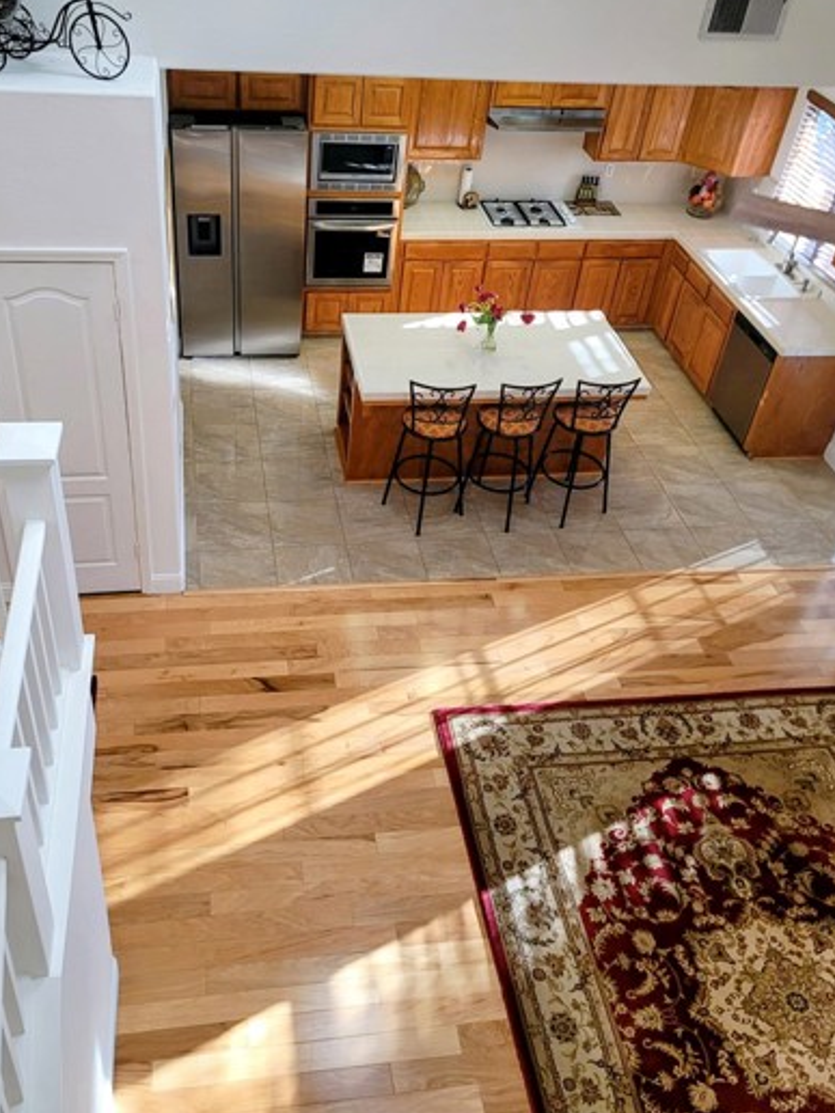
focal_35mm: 31
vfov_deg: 58.2
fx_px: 997
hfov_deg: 45.4
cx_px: 369
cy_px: 494
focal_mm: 7
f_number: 1.8
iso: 100
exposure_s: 1/120
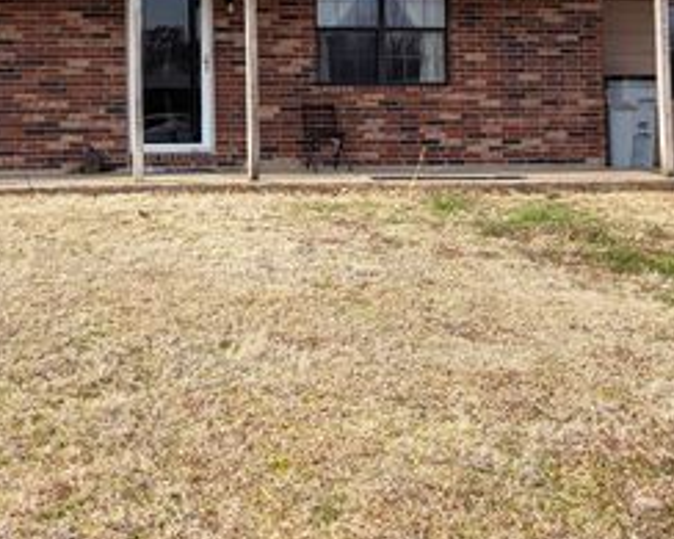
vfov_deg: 30.1
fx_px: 957
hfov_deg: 38.0
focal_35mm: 48
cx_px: 182
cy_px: 58
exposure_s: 1/1558
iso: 21
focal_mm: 6.9
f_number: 1.68
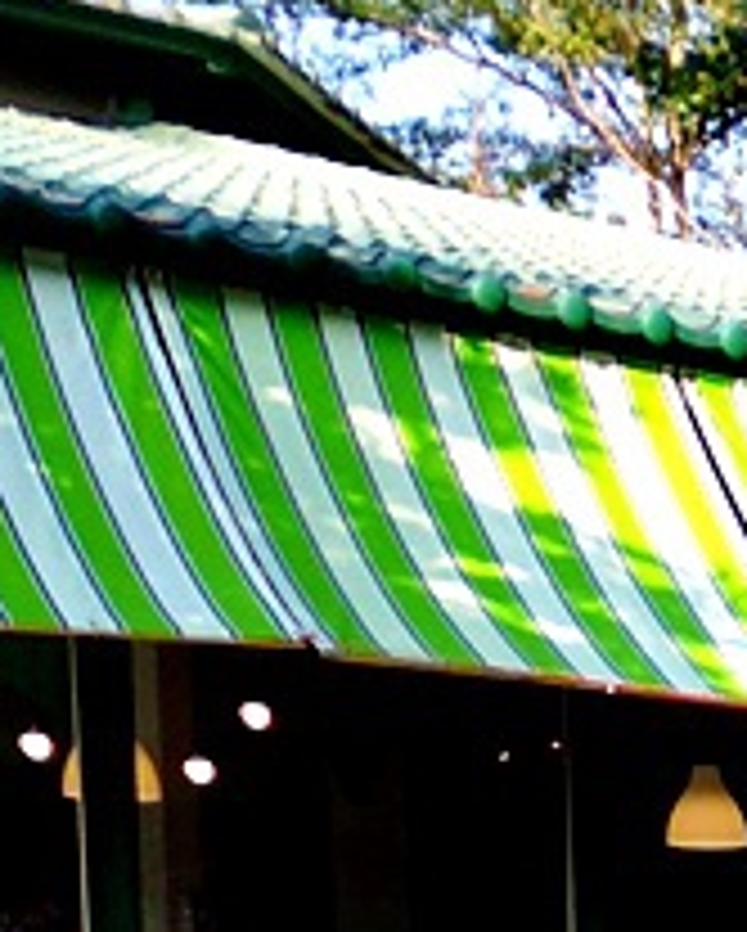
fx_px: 3118
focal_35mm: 113
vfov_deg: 14.8
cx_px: 1512
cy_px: 1684
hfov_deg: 12.1
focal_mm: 4.3
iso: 100
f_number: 2.8
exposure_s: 1/400
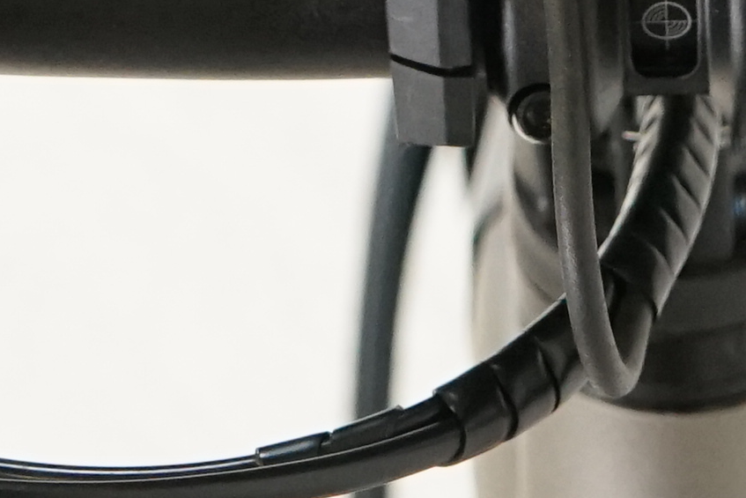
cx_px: 609
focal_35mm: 262
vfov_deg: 5.2
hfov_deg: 7.8
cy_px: -210
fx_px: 5430
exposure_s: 1/200
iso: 2500
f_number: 5.6
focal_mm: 37
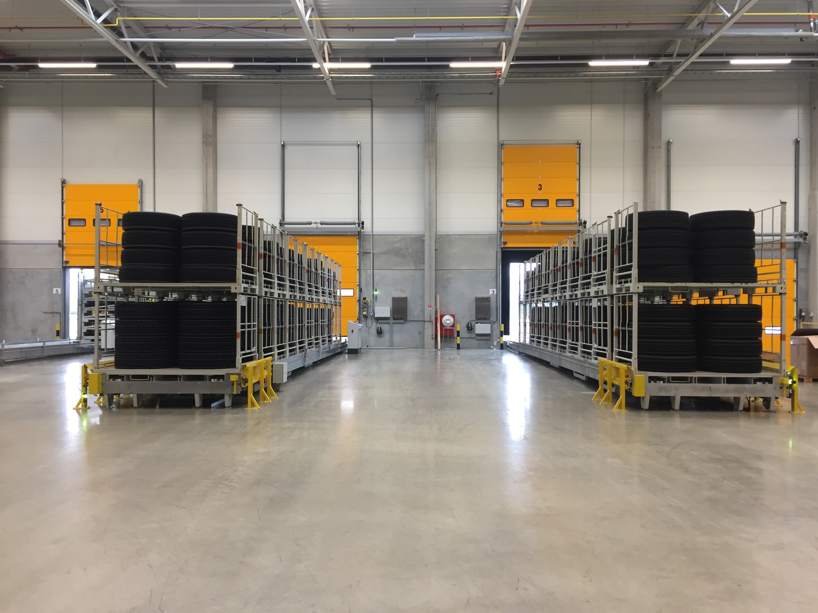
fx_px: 685
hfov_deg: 61.7
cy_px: 306
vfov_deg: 48.2
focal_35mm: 29
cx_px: 409
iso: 100
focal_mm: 4.15
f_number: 2.2
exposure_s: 1/33
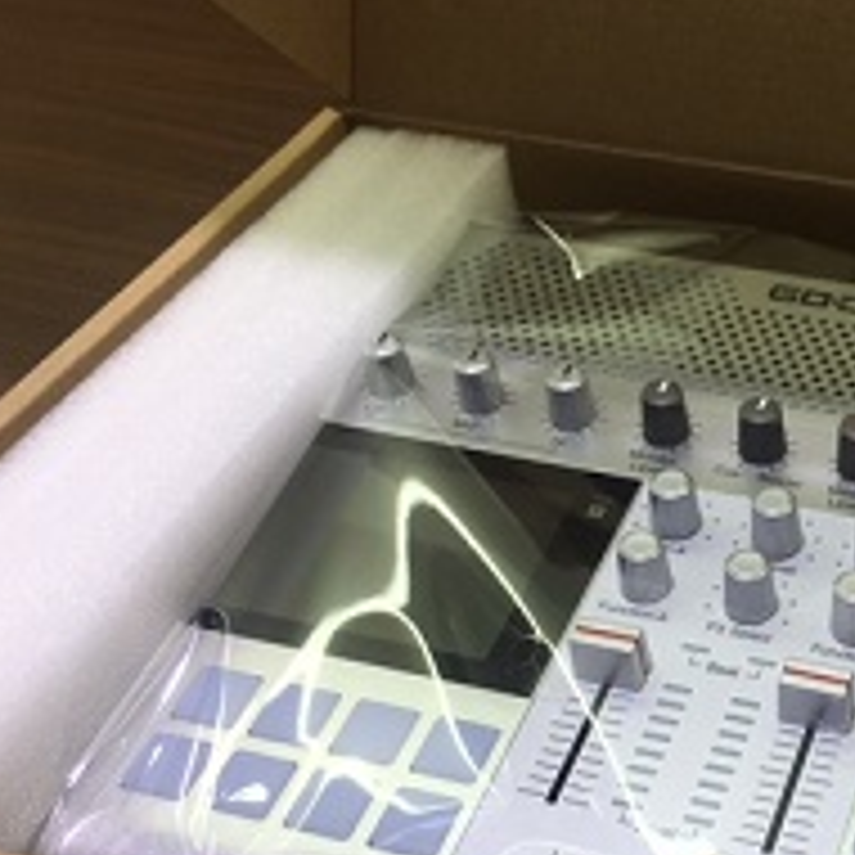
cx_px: 828
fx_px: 1509
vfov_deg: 31.3
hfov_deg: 29.8
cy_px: 585
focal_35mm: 54
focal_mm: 4.15
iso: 25
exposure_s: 1/156
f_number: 2.2
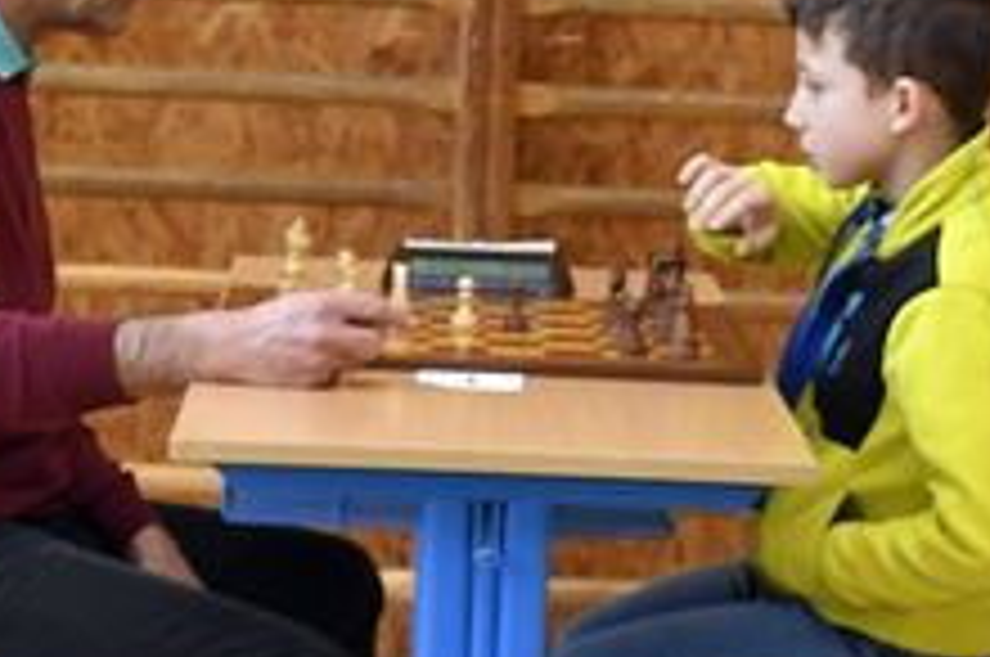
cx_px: 616
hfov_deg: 12.5
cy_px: 720
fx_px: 4503
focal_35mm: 164
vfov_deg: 8.3
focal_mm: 20
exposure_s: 1/160
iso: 1250
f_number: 6.3
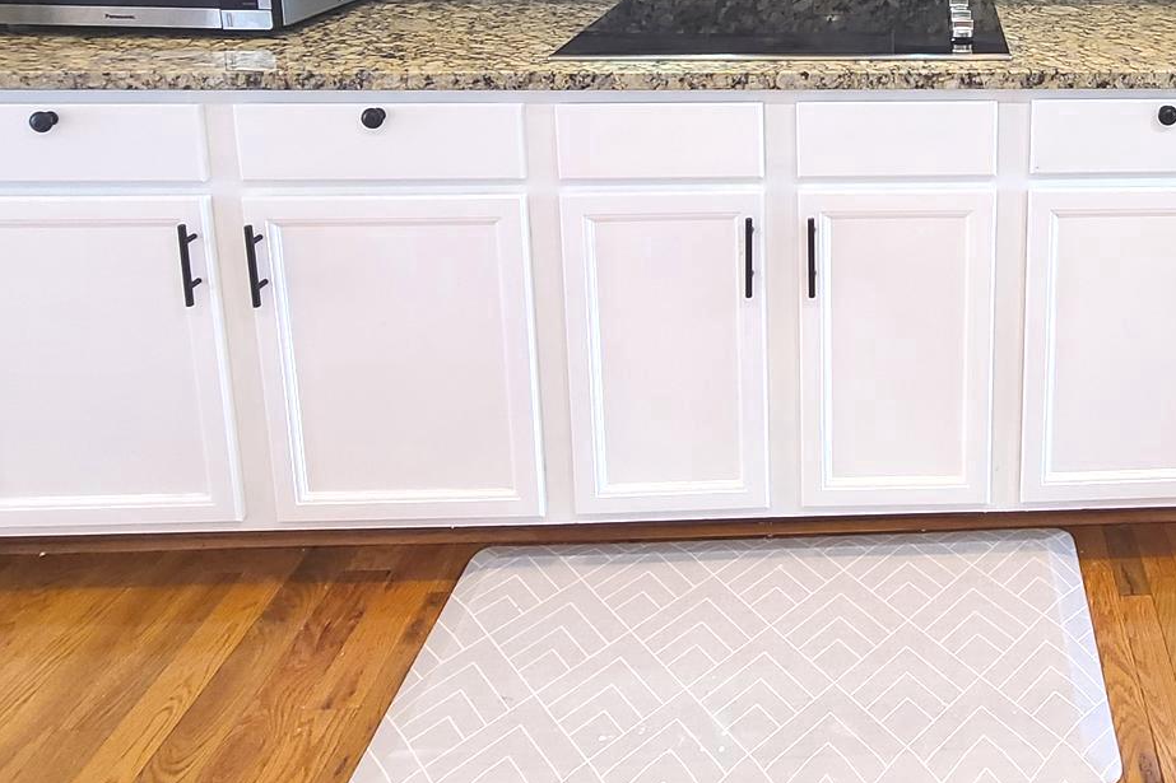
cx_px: 957
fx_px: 980
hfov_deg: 56.9
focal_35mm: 30
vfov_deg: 37.5
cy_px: -48
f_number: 2.2
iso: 400
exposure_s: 1/60
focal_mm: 2.2
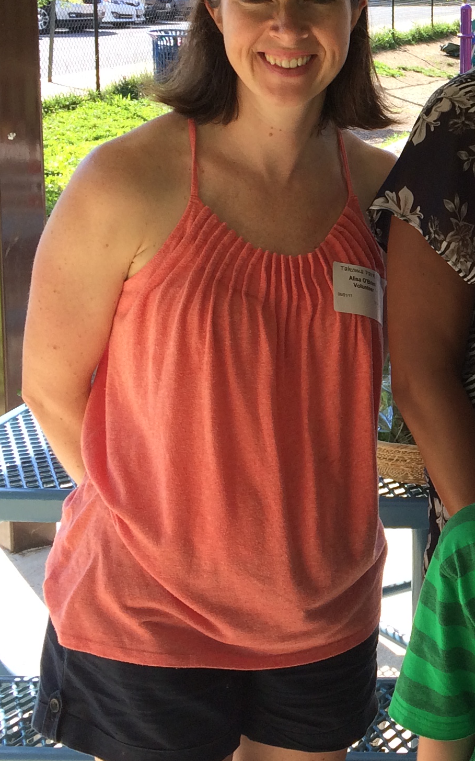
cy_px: 267
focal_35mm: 69
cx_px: 657
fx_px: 1429
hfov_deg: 17.4
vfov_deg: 29.6
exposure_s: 1/380
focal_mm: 4.15
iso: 32
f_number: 2.2
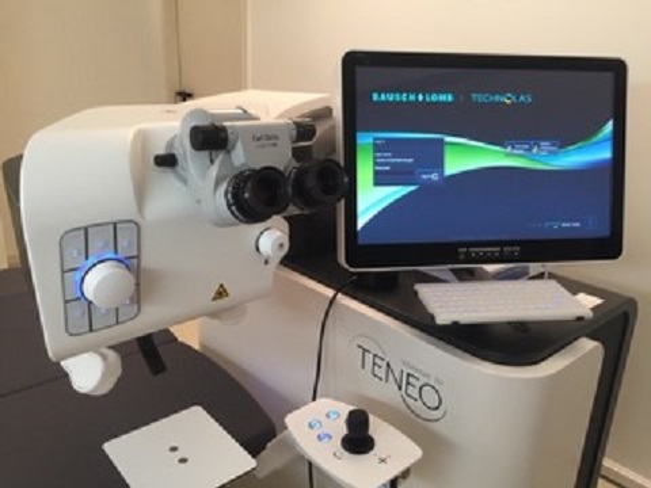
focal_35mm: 29
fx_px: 545
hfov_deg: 61.7
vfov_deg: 48.2
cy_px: 244
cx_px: 326
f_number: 2.2
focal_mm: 4.15
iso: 64
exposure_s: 1/33
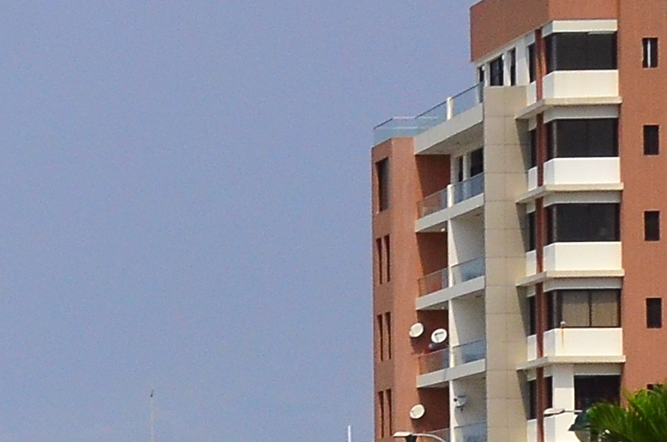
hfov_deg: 7.8
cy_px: 419
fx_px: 4566
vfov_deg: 5.5
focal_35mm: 247
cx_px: -944
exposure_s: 1/8000
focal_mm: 26
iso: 500
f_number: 4
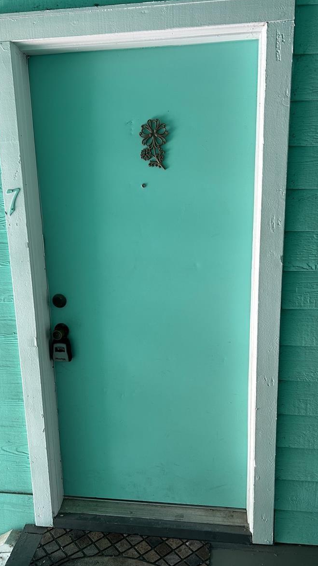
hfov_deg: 40.2
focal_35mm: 29
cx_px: 152
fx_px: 435
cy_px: 281
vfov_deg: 66.1
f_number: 1.5
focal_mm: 5.7
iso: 80
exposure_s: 1/121
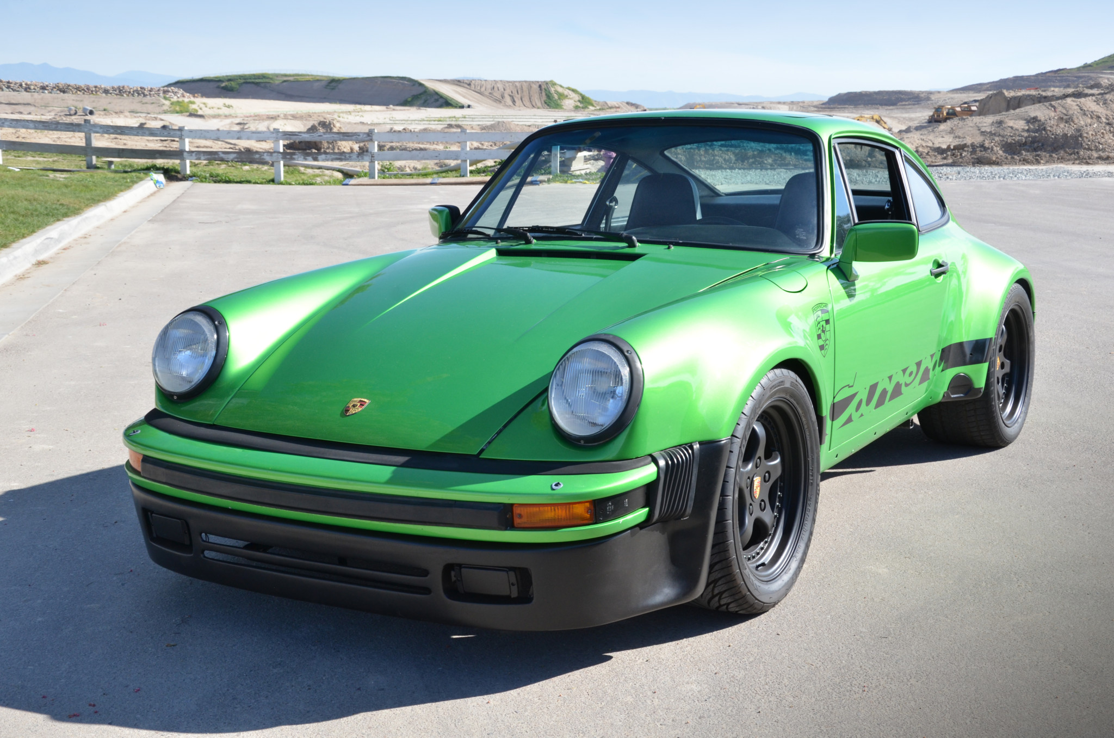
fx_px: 1575
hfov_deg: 39.0
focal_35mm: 51
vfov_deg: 26.4
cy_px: 369
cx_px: 557
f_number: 10
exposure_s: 1/400
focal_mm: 34
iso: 400
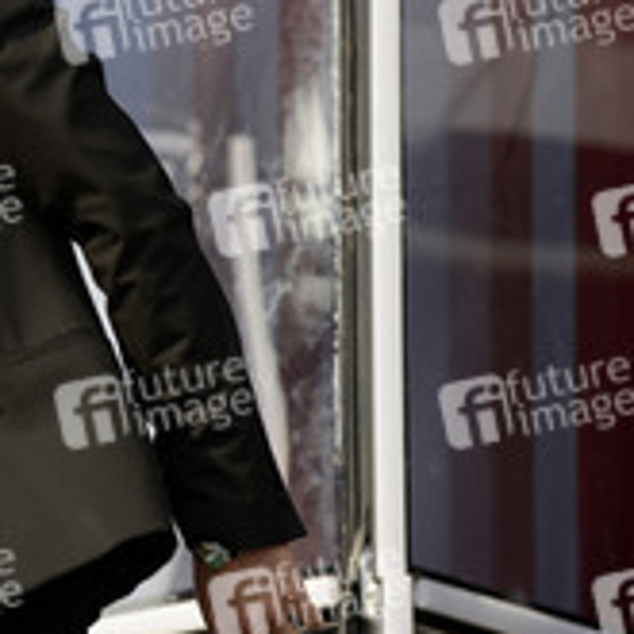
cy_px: 115
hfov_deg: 4.4
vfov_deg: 4.4
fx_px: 8185
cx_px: -179
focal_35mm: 395
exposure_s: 1/400
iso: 160
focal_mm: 170
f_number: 7.1
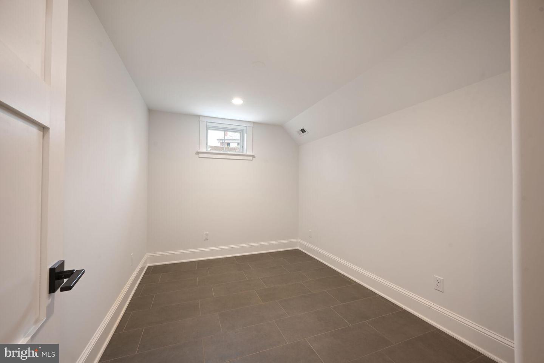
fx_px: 212
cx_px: 272
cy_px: 182
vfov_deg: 81.2
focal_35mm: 14
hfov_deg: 104.3
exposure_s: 1/6
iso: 200
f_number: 9
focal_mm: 14
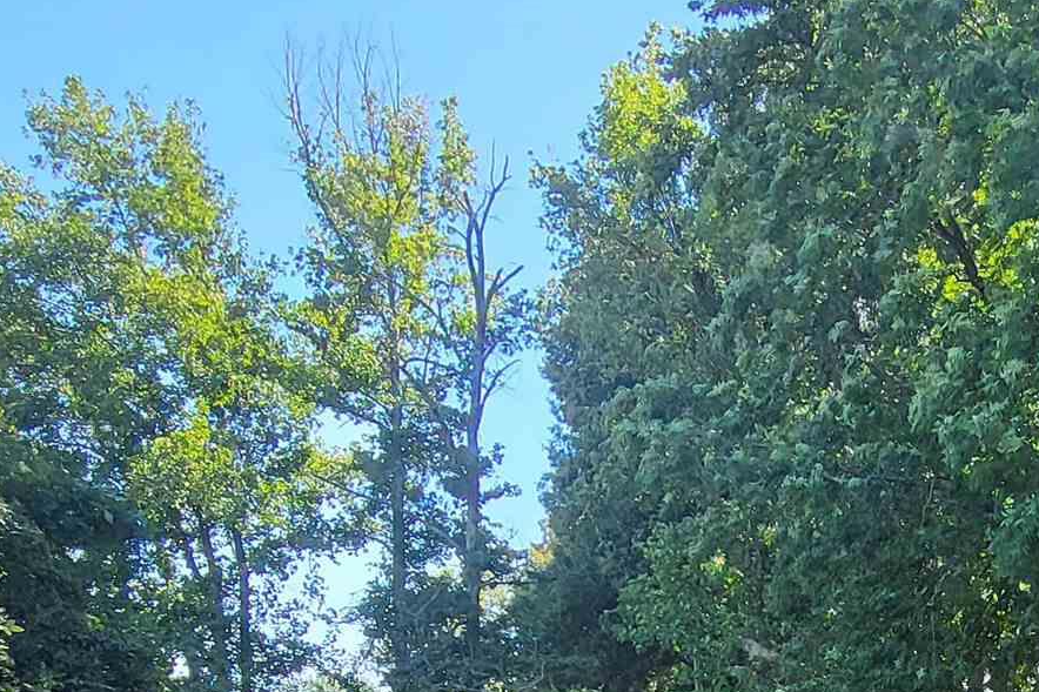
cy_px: 876
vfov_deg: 25.1
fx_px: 1356
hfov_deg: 39.7
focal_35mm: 47
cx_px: 880
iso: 32
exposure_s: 1/229
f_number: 2.2
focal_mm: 1.74
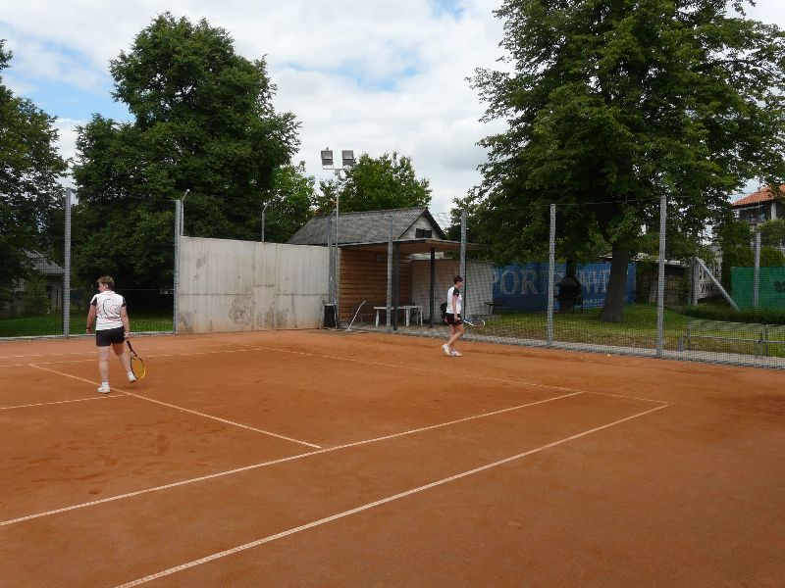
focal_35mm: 28
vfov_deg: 49.7
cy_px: 294
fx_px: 635
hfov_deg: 63.4
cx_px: 392
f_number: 5.6
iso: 100
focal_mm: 4.6
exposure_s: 1/320
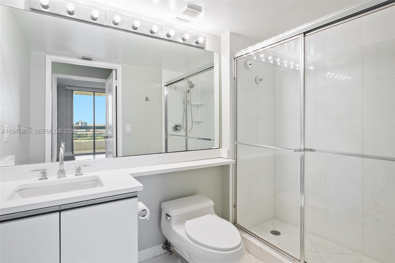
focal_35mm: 18
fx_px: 197
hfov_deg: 90.0
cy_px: 132
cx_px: 198
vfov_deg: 67.4
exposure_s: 1/20
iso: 500
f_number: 8
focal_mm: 12
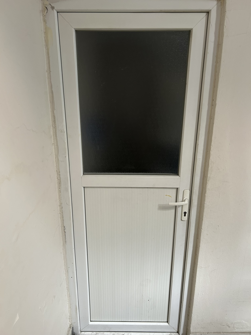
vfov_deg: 67.3
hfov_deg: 53.1
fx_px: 251
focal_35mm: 26
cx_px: 126
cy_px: 168
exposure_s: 1/60
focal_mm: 5.7
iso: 160
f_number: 1.5
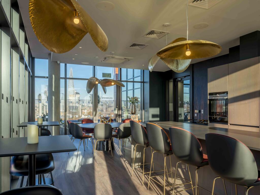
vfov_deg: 54.9
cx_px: 130
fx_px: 188
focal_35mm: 25
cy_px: 98
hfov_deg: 69.4
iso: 125
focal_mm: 32
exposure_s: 1/100
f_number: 16
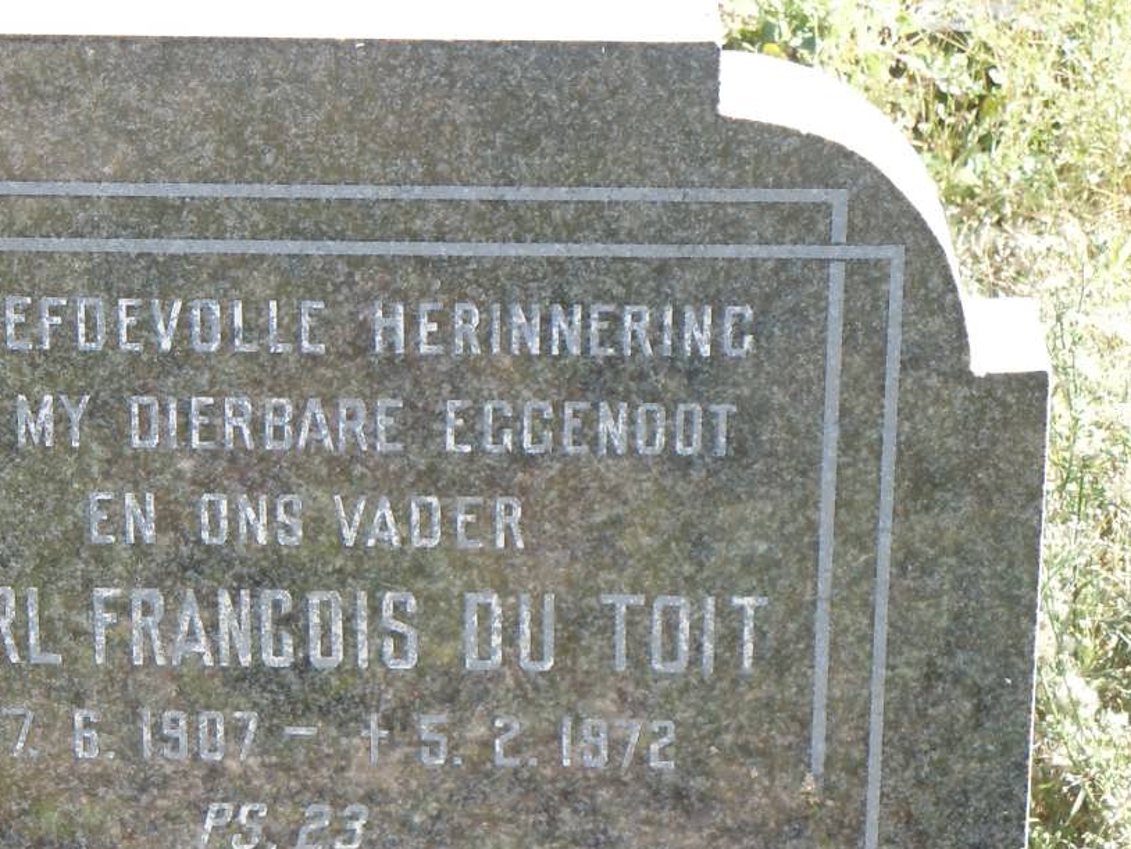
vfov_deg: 8.7
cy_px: 592
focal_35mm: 171
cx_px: 302
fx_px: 5589
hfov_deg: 11.5
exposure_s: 1/160
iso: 200
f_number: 4.6
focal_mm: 20.9
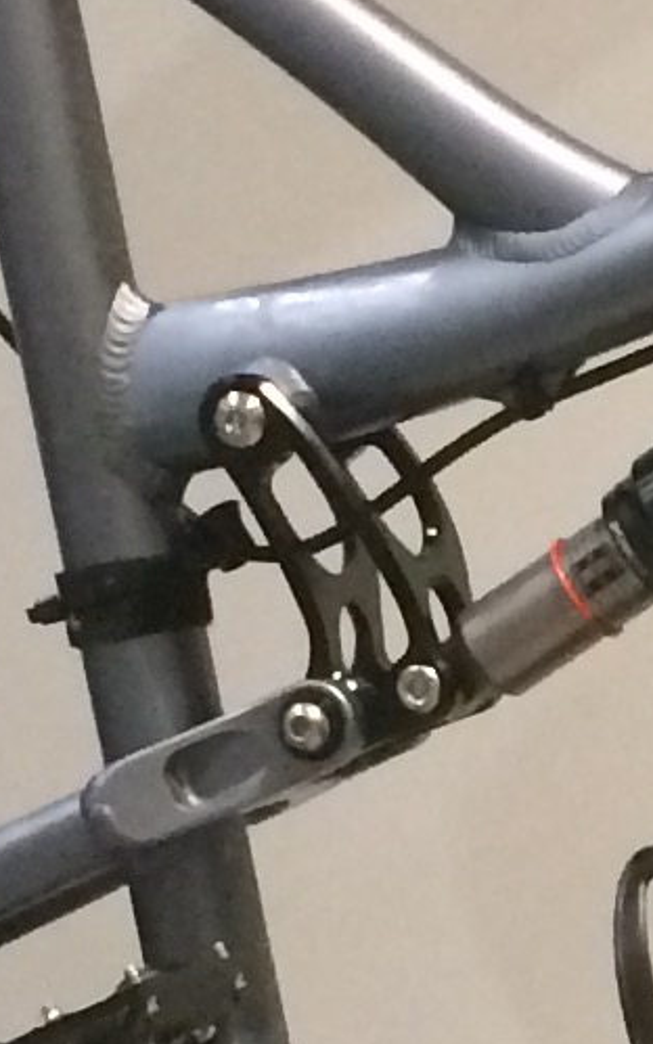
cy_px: 1054
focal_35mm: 201
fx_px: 5722
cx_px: 1145
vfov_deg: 10.3
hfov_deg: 6.4
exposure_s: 1/33
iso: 320
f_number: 2.2
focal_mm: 4.15
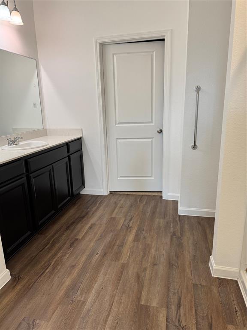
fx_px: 228
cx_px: 124
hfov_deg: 56.8
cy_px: 165
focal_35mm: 24
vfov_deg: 71.6
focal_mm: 6.76
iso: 125
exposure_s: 1/120
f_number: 1.78
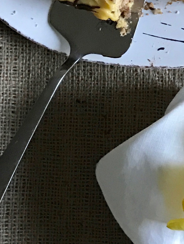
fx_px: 806
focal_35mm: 114
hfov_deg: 12.3
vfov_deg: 15.8
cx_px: 296
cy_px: -122
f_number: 1.8
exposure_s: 1/17
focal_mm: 3.99
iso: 80
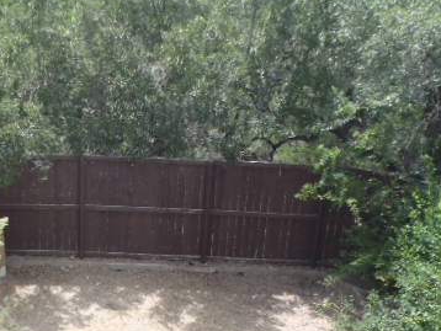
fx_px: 637
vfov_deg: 28.5
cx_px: 108
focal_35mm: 50
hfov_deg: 37.2
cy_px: 265
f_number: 3.9
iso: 100
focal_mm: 5
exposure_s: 1/250
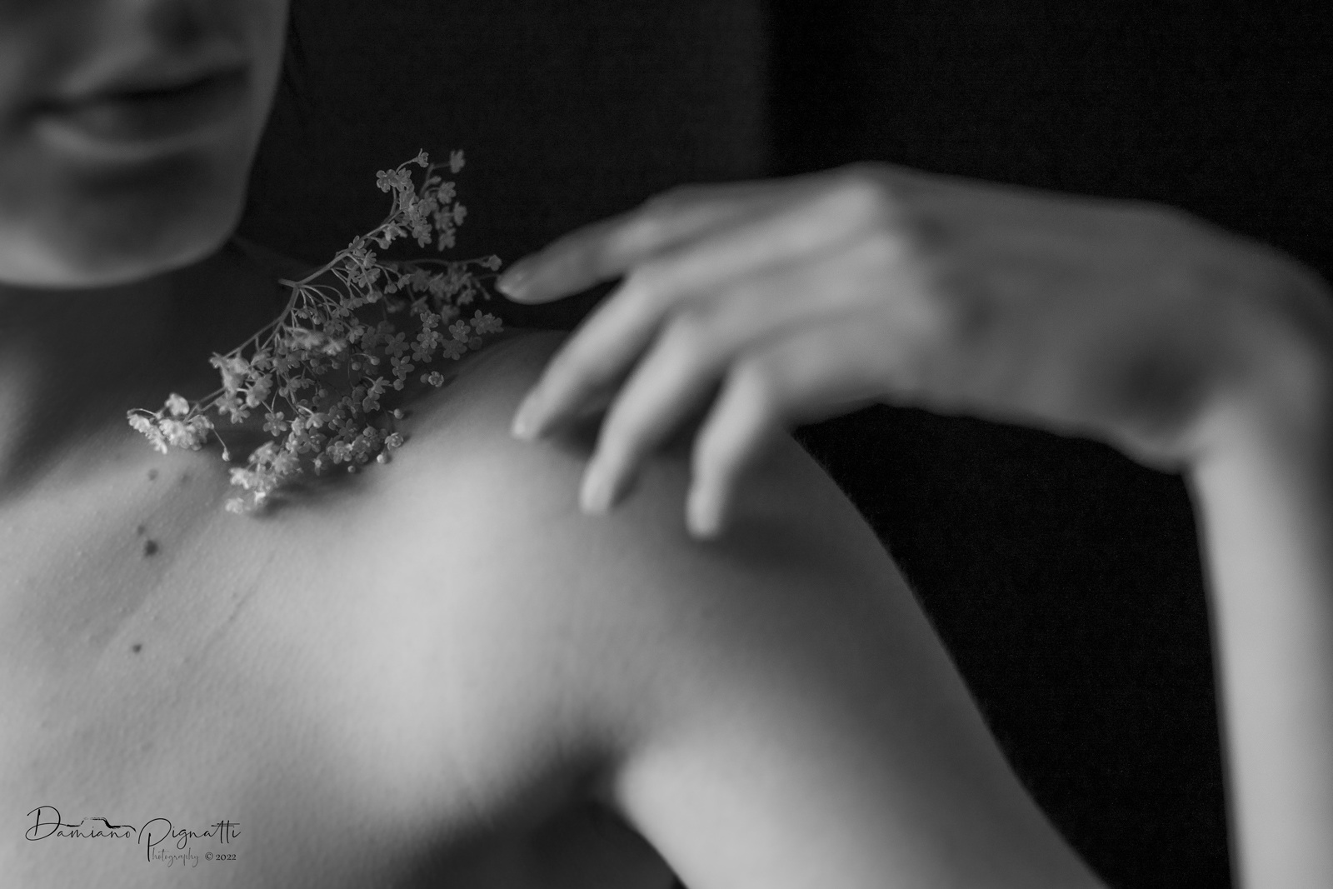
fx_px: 1851
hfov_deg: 39.6
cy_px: 444
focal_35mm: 50
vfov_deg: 27.0
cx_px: 666
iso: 400
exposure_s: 1/100
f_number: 2.2
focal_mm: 50
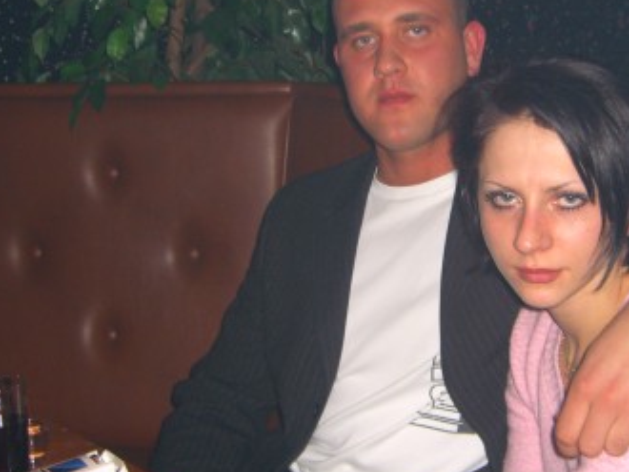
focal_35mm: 69
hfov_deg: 27.9
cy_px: 221
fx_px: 1255
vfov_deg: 21.3
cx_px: 427
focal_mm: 7.9
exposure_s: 1/60
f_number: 2.8
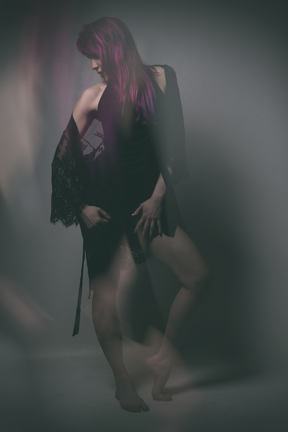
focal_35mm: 48
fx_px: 576
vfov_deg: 41.1
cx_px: 144
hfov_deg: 28.1
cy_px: 216
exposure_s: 1/200
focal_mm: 48
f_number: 16
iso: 200
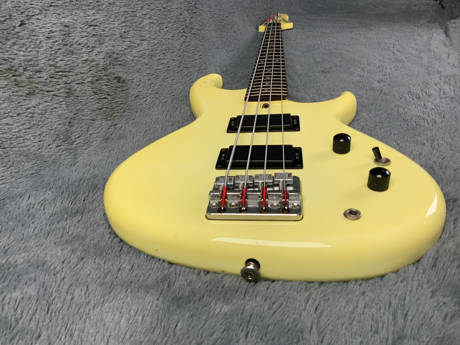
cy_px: 172
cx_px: 230
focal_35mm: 29
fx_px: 385
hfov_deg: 61.7
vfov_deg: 48.2
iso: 64
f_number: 1.8
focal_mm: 3
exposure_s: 1/100
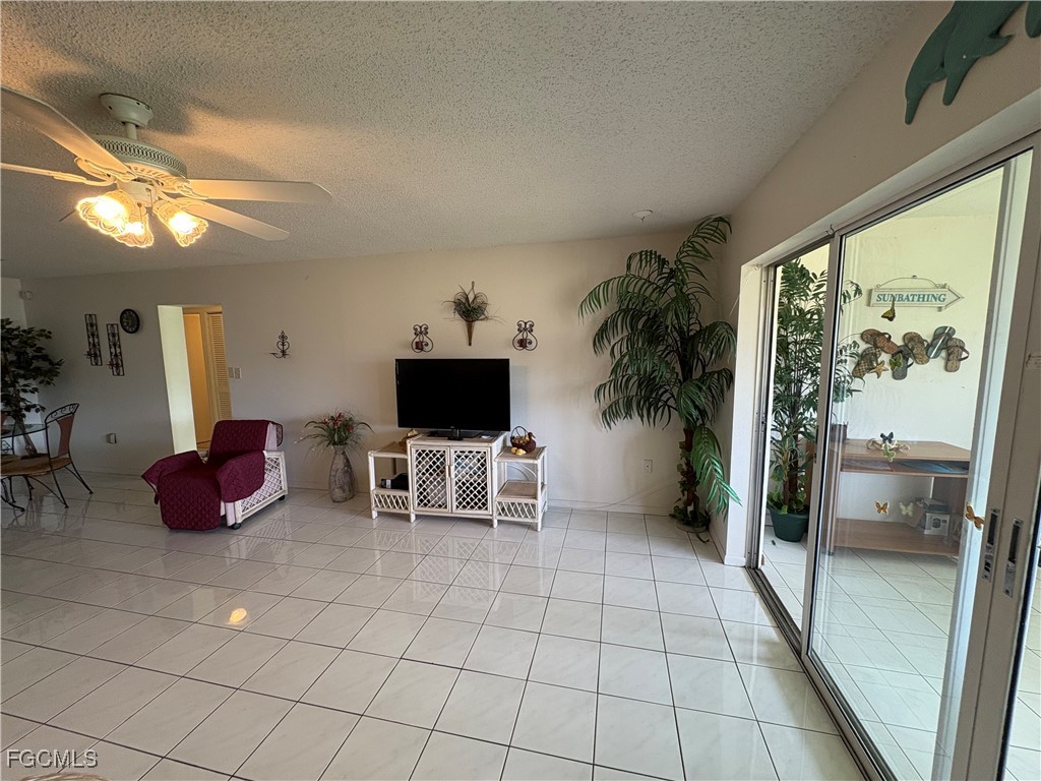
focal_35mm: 14
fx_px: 421
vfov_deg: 85.7
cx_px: 520
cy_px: 390
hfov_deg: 102.1
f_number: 2.2
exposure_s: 1/120
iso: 160
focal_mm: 2.22
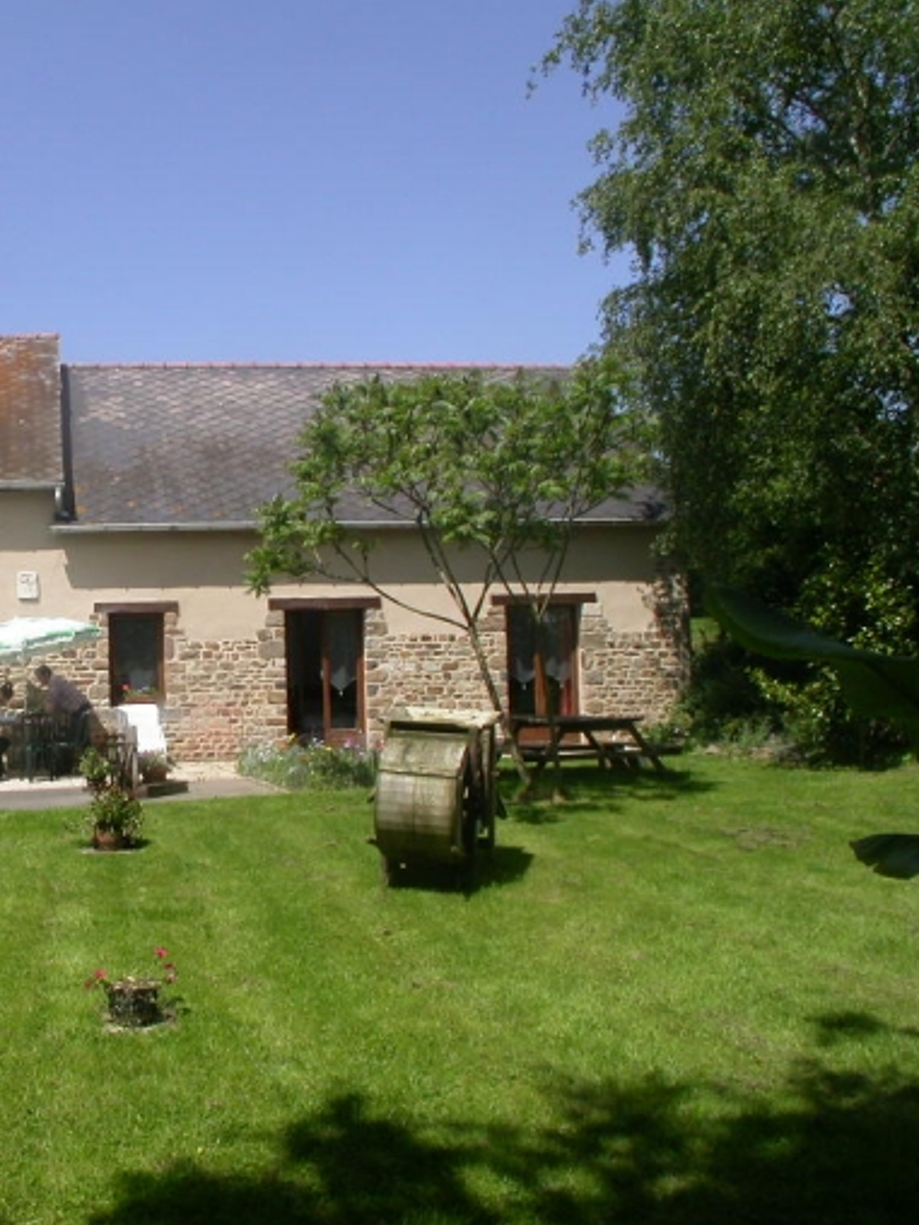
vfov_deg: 37.5
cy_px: 612
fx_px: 1805
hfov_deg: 27.6
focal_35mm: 51
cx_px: 104
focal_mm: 7.85
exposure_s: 1/315
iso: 100
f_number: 7.5
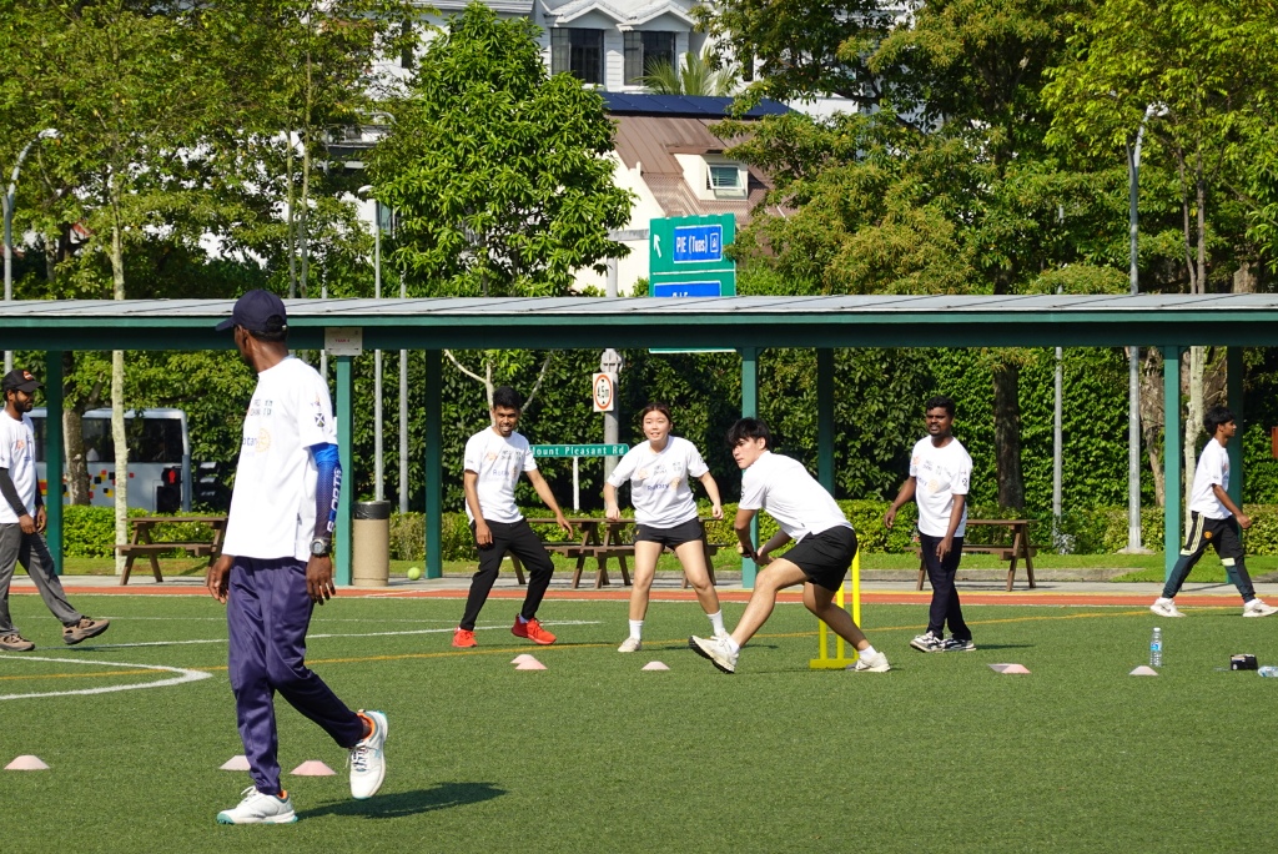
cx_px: 639
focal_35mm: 200
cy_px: 427
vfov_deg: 6.9
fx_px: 7104
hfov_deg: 10.3
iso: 100
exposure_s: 1/400
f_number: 5.6
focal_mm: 72
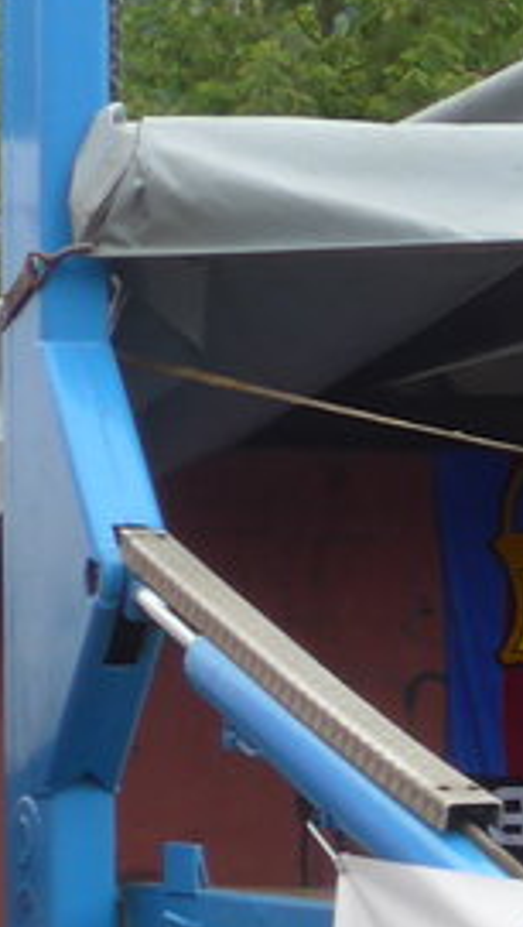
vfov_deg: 10.1
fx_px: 5212
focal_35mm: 212
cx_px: 1685
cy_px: 753
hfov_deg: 5.3
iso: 80
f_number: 2.8
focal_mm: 9
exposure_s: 1/320
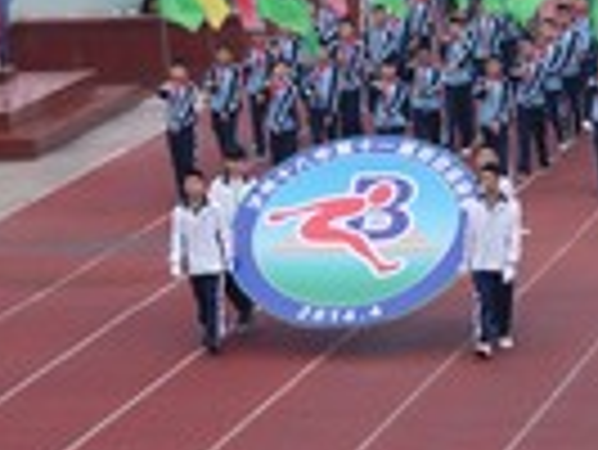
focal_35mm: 245
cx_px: 472
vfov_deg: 6.1
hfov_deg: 8.1
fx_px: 4233
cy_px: 421
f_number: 7.1
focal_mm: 45
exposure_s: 1/80
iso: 100
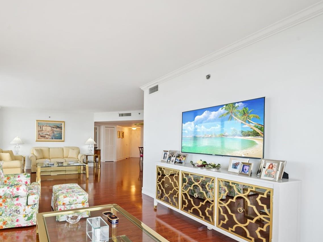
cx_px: 100
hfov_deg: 80.9
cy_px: 146
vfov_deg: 68.0
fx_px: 177
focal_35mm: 19
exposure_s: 1/8
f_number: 8
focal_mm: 14
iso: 200
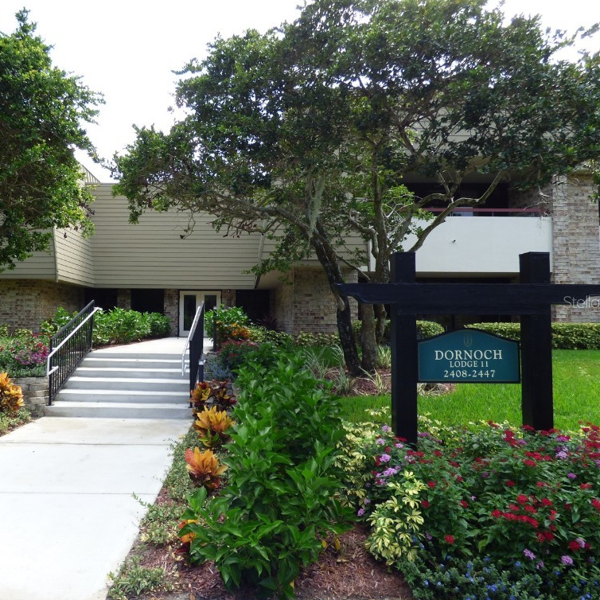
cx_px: 231
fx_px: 471
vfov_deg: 65.0
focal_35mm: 24
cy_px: 302
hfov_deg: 64.2
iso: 100
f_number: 2.8
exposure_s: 1/320
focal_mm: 3.58
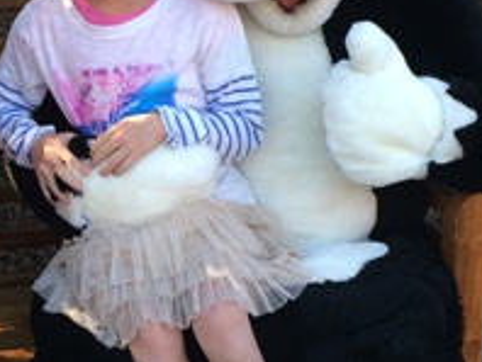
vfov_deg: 12.3
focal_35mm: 121
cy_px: 190
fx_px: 1687
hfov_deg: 16.0
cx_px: 15
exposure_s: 1/120
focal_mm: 4.12
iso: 40
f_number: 2.2
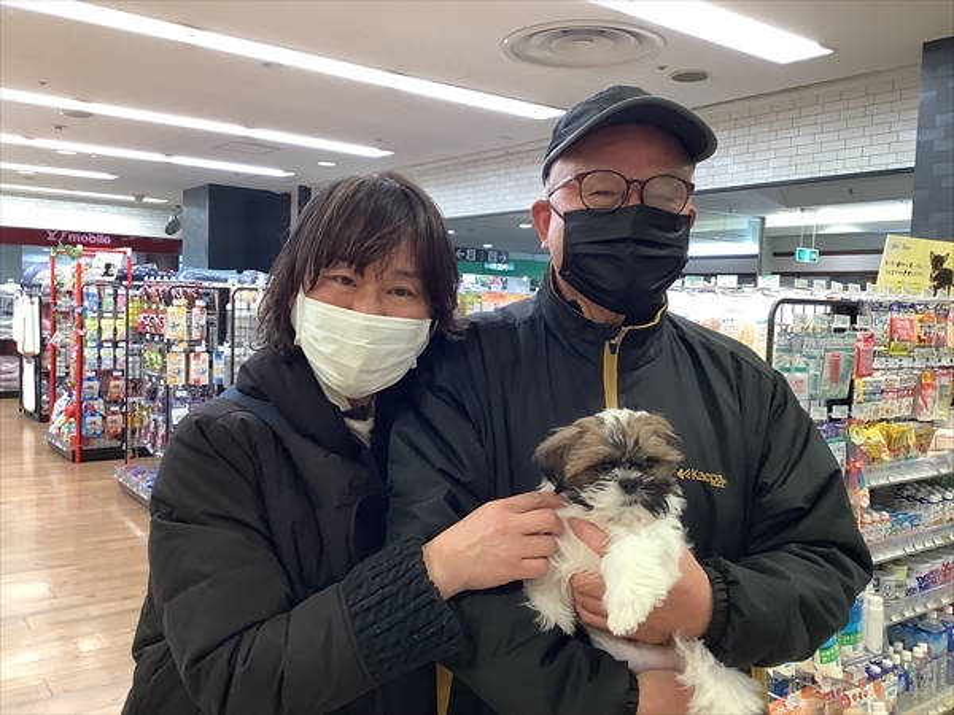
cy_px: 358
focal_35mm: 31
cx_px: 477
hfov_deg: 58.4
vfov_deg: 45.4
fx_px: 854
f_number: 2.4
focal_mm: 3.3
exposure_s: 1/60
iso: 100
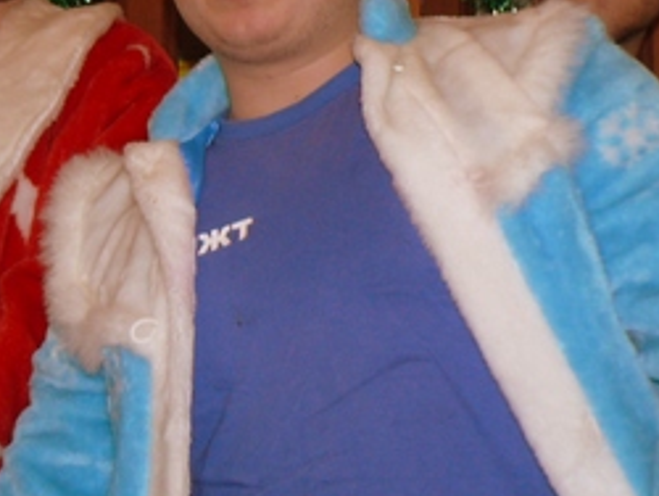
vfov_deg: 13.2
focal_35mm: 112
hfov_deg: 16.7
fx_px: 2134
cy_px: 108
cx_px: -174
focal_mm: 7.4
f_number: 2.8
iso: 100
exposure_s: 1/30
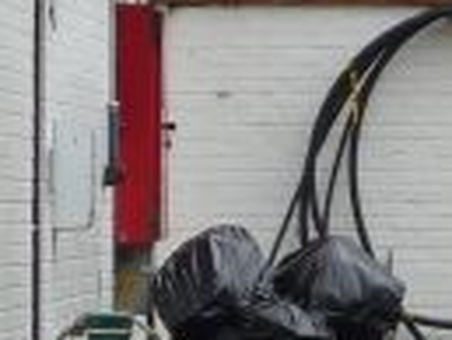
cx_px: -399
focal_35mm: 863
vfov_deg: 1.7
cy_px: 438
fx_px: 11279
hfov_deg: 2.3
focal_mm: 21.8
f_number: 4.7
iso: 100
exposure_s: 1/125
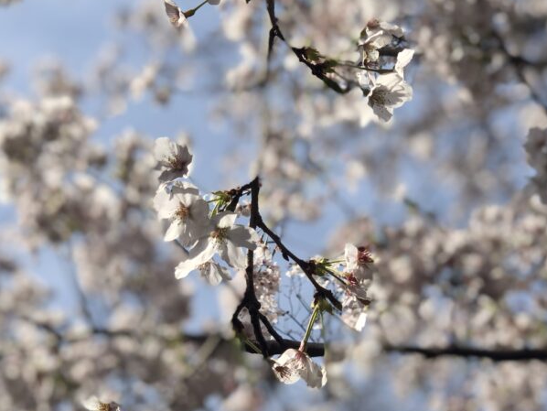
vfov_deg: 16.6
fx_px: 1407
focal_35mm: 89
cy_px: 256
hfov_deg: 22.0
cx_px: 248
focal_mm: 6
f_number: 2.4
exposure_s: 1/1066
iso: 16
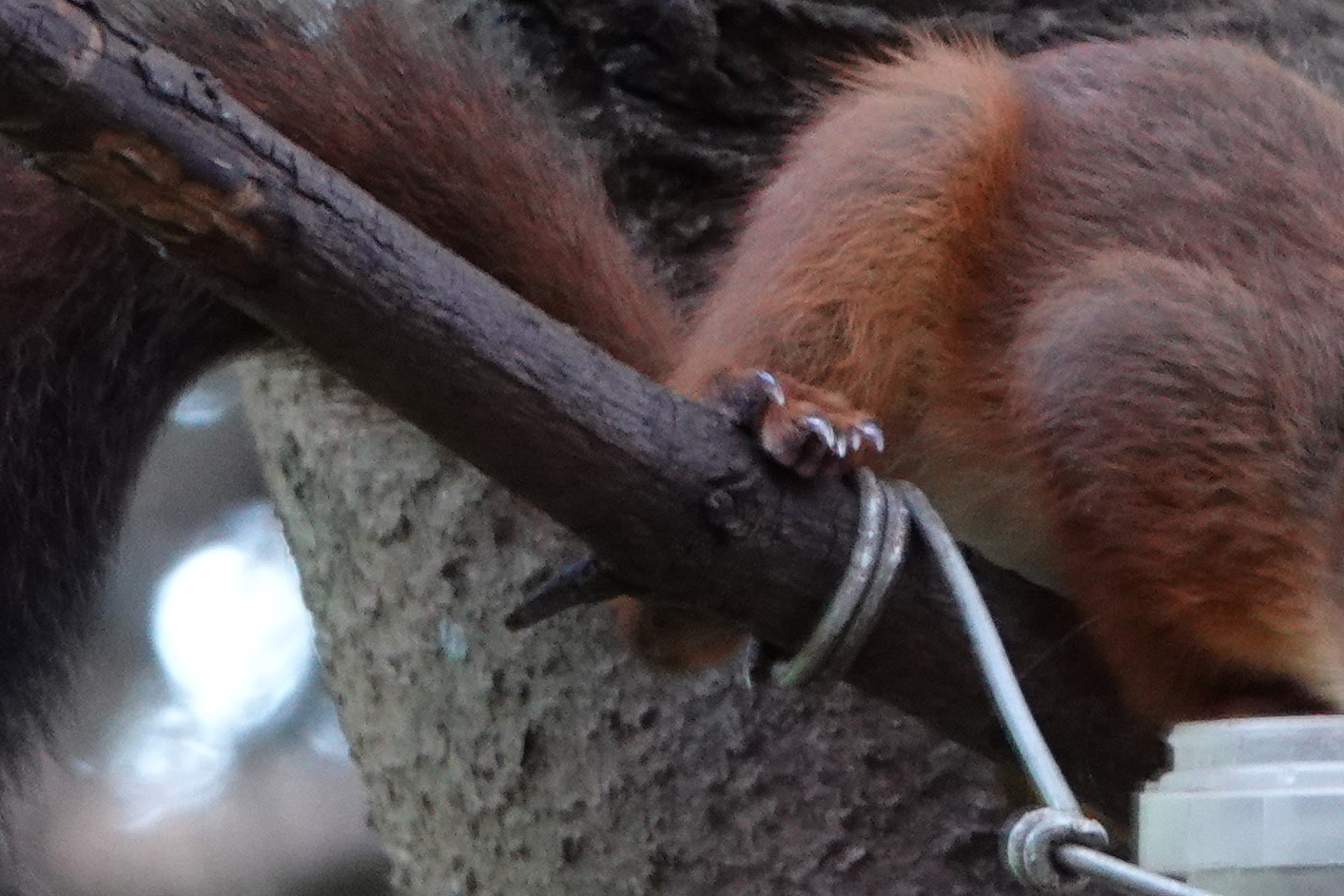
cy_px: 244
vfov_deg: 1.0
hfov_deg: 1.5
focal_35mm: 1359
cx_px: 1274
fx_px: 50732
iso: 800
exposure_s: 1/10
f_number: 4
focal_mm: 128.59
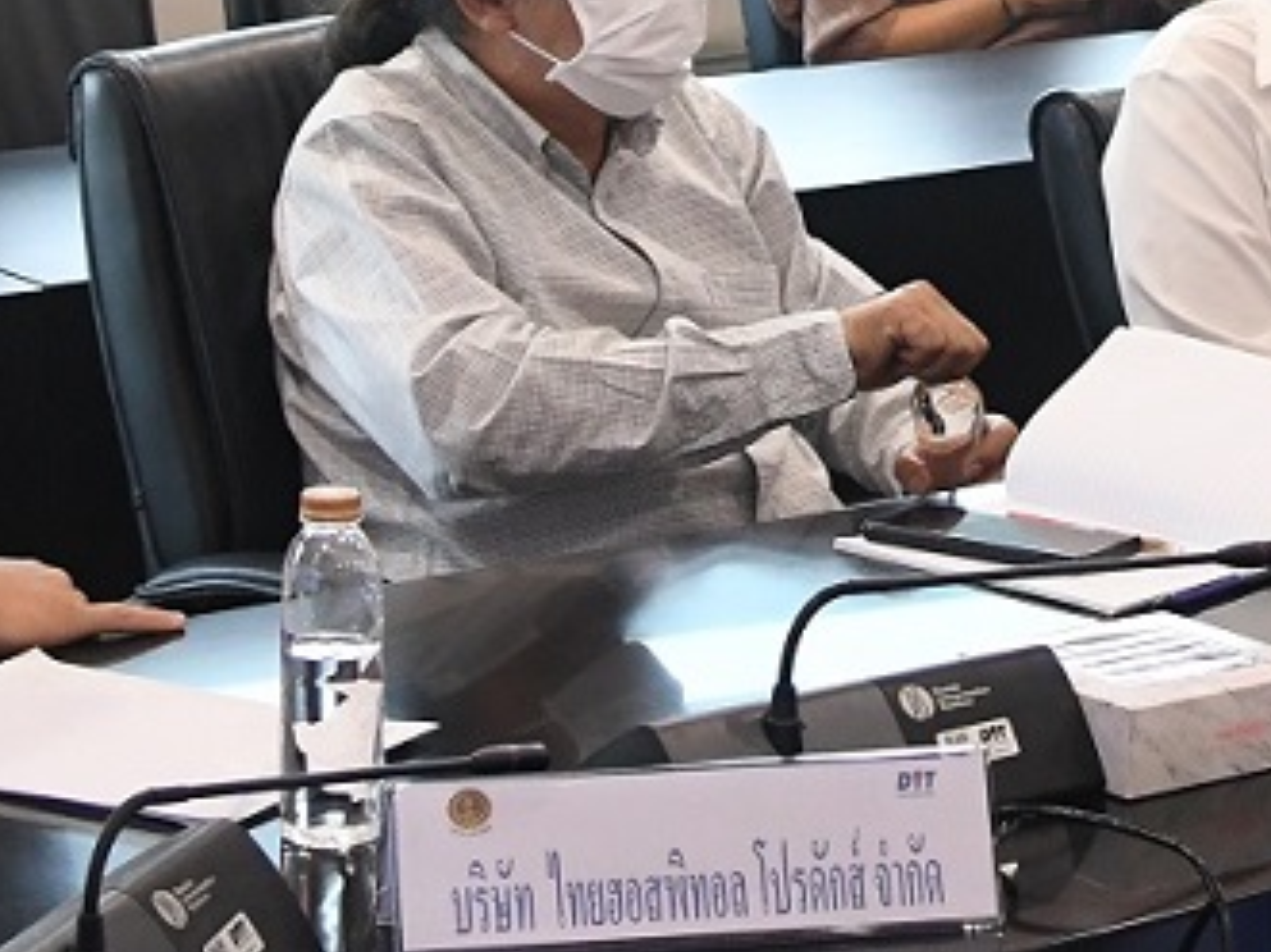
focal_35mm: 140
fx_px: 5139
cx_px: 1250
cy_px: -388
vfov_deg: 10.3
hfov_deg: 13.9
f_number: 4
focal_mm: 24
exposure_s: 1/250
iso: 2000
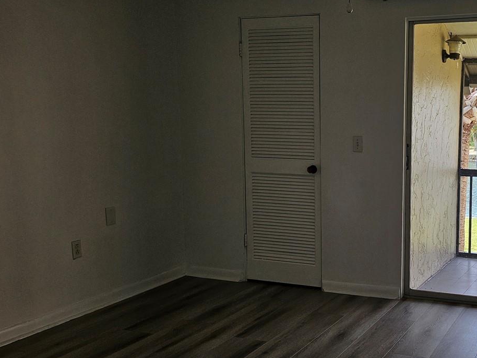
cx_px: 389
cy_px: 208
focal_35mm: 42
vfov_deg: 34.3
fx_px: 579
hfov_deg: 42.5
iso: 50
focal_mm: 5
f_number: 1.8
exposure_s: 1/300
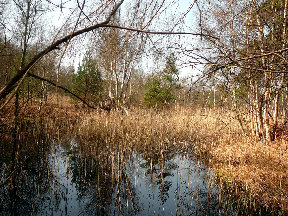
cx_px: 144
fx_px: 291
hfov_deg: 52.6
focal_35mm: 35
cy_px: 108
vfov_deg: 40.7
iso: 80
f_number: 2.8
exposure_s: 1/640
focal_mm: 5.2
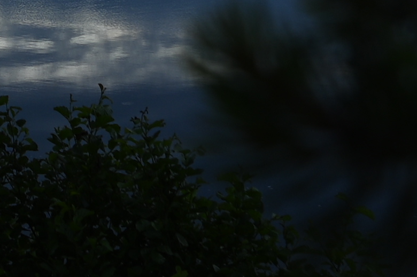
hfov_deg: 10.6
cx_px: -228
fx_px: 2153
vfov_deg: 6.9
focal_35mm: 186
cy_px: -441
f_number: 4
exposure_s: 1/200
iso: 100
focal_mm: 24
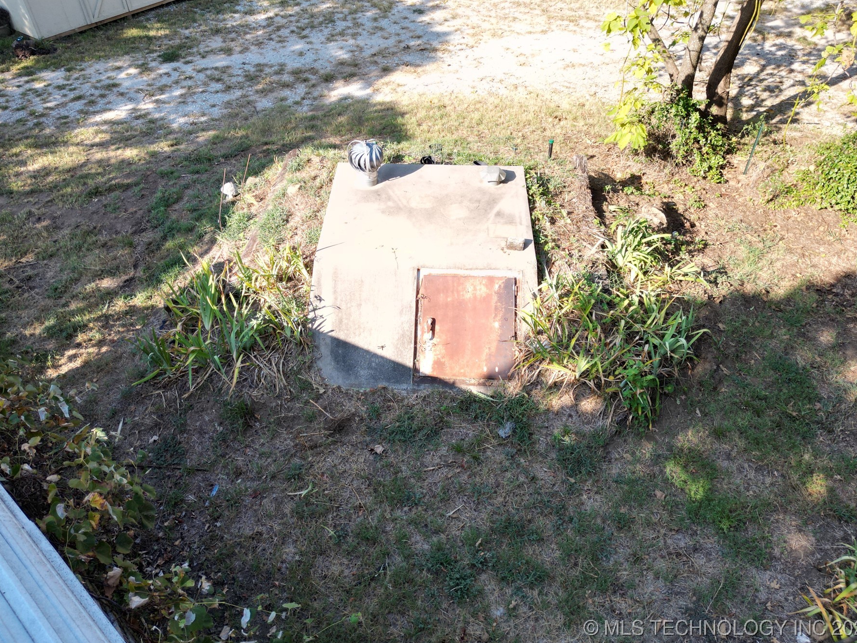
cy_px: 300
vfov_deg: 53.0
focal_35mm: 26
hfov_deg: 67.3
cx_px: 416
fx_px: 644
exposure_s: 1/800
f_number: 1.7
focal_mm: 6.72
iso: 110
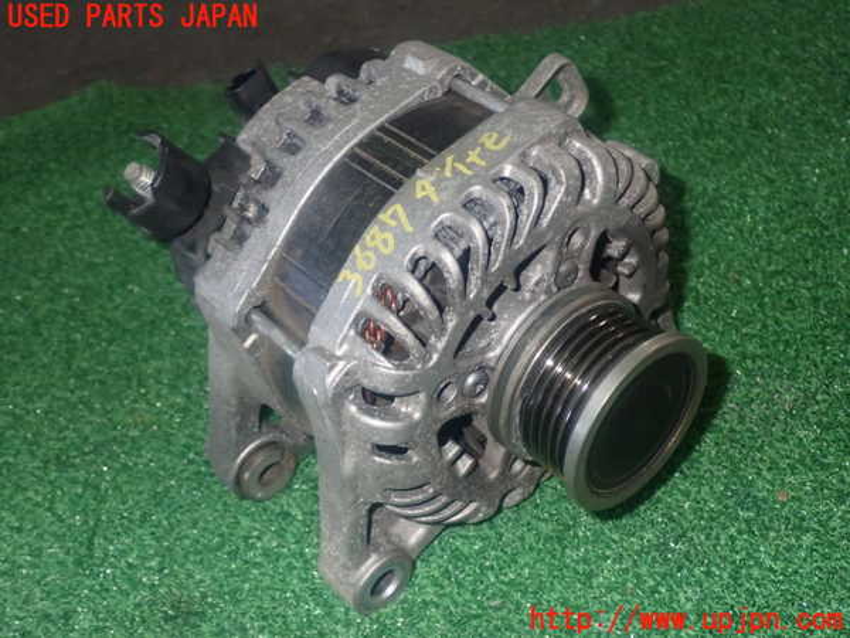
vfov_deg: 32.9
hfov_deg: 42.9
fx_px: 1080
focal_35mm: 44
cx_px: 425
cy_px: 319
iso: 800
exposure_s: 1/40
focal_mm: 7.84
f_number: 9
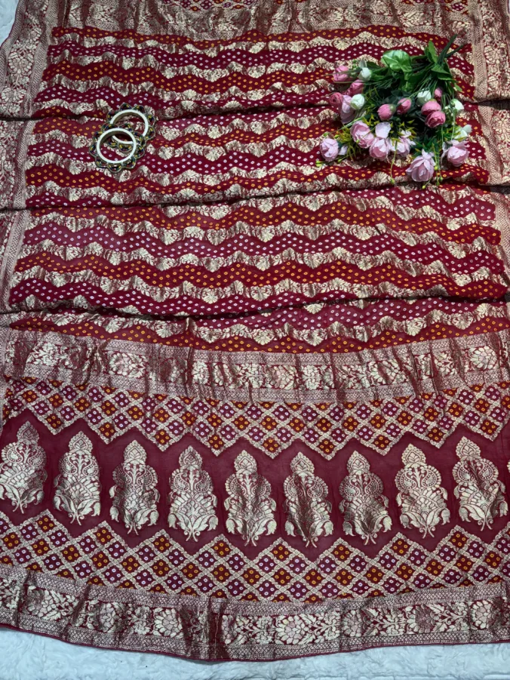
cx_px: 255
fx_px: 511
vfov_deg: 67.3
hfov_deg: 53.1
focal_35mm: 26
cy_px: 340
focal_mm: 5.96
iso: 40
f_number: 1.6
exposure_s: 1/100
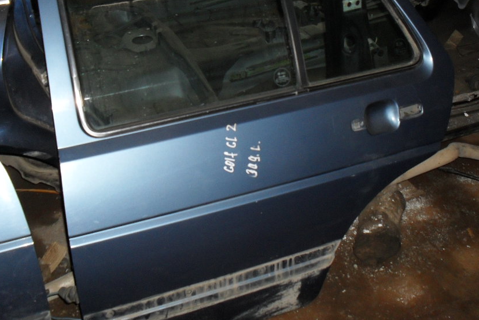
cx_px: 262
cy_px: 123
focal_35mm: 45
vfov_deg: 29.8
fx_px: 599
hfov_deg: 43.6
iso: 200
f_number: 3.2
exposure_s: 1/45
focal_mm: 6.3
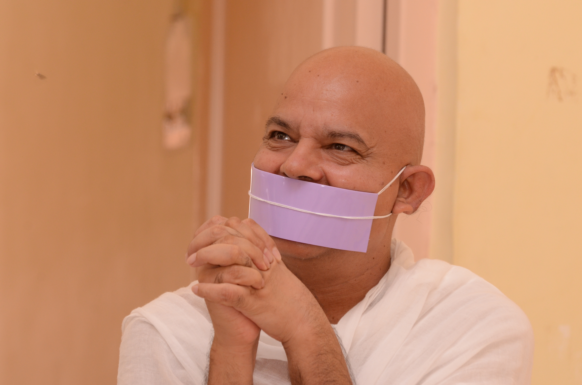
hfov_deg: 8.9
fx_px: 3751
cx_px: 291
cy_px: 192
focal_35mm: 232
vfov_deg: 5.9
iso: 800
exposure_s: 1/125
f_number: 7.1
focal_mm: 155
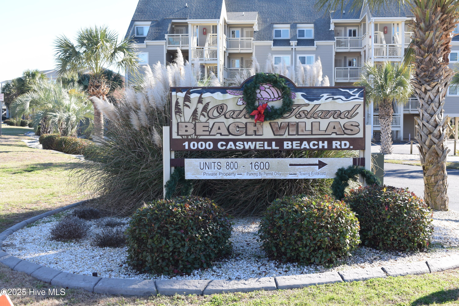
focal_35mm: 46
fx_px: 593
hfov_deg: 42.3
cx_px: 230
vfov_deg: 28.9
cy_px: 153
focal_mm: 31
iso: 400
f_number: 8
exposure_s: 1/250
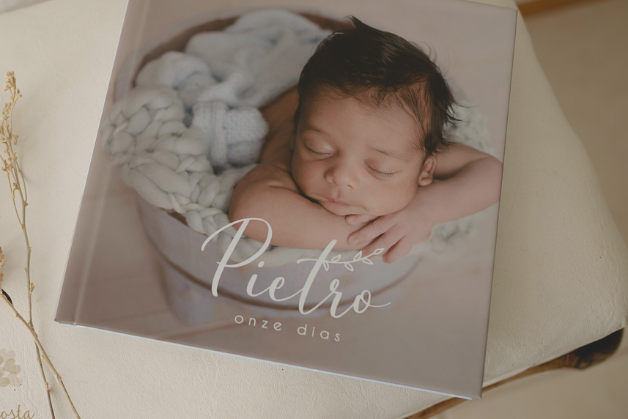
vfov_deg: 27.4
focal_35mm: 49
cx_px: 221
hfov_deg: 39.9
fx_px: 855
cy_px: 153
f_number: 2.5
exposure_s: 1/200
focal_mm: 35
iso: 200
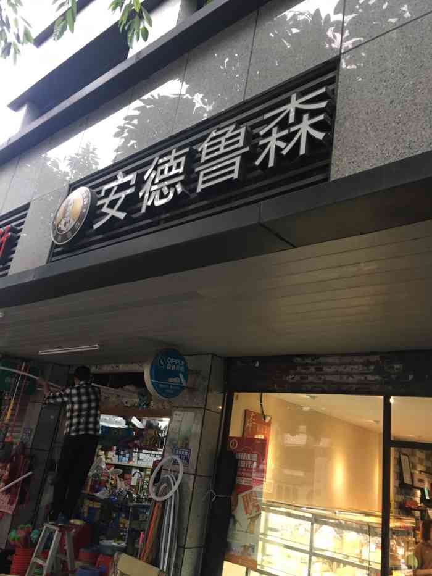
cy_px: 288
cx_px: 216
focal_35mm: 29
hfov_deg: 48.2
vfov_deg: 61.7
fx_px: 482
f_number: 2.2
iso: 160
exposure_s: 1/33
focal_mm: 4.15
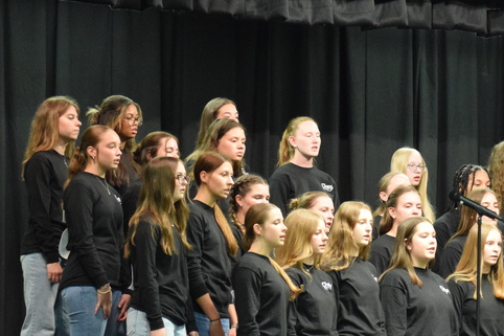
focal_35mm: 287
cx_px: 498
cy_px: 297
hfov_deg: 7.2
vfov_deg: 4.8
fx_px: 4016
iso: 4000
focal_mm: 90
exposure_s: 1/125
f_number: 4.8
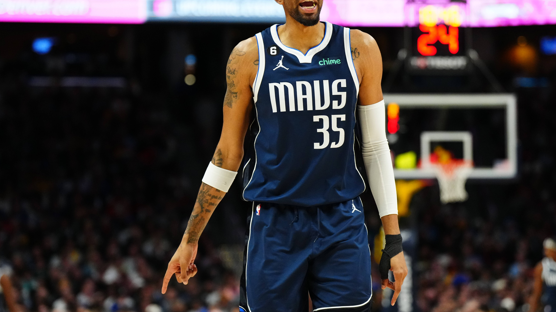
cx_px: 291
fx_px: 2226
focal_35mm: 151
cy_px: 139
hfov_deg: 14.2
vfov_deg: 8.0
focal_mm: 119
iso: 5000
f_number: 2.8
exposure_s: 1/2500
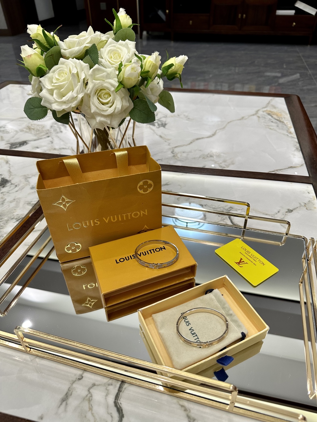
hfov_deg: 56.8
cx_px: 158
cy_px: 211
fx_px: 293
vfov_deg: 71.6
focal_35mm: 24
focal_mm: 6.86
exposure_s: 1/100
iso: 160
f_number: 1.78
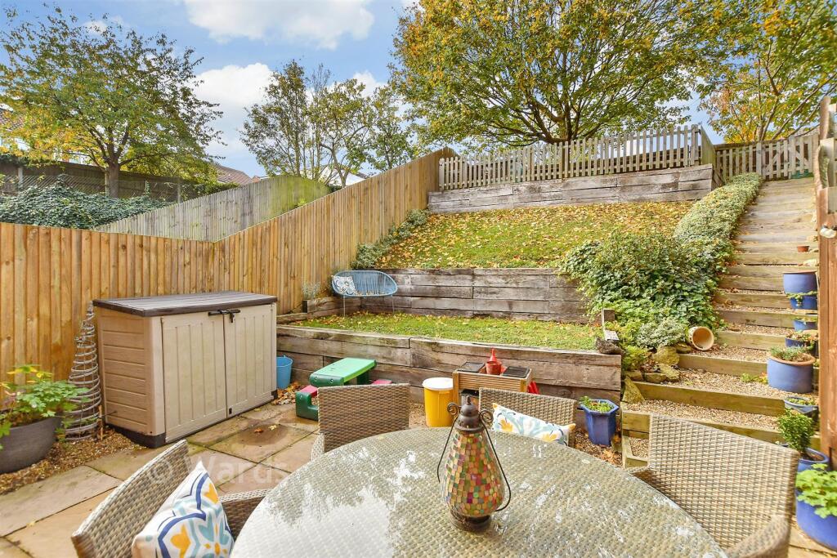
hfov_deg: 100.4
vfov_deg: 77.3
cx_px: 418
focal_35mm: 15
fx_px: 349
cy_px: 279
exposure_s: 1/100
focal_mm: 10
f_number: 8
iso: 200
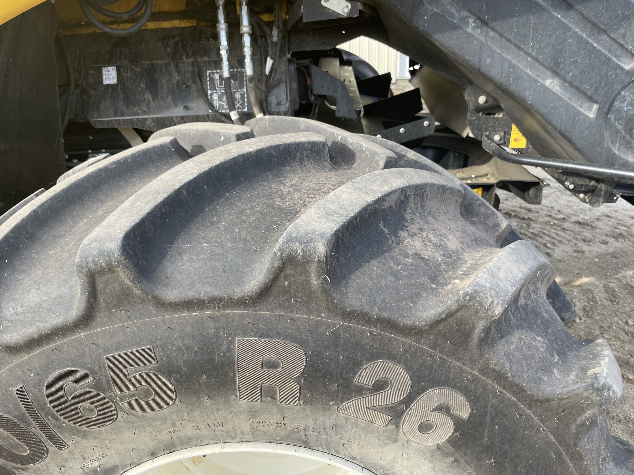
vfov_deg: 53.1
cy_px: 238
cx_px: 317
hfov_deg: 67.3
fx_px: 476
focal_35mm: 26
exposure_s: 1/356
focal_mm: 4.2
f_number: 1.6
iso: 32
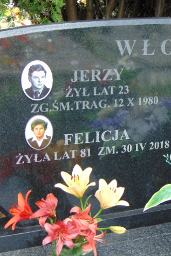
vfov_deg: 28.8
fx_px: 498
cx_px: 172
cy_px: 128
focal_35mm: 70
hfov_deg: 18.9
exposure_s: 1/100
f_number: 3.5
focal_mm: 9
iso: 80
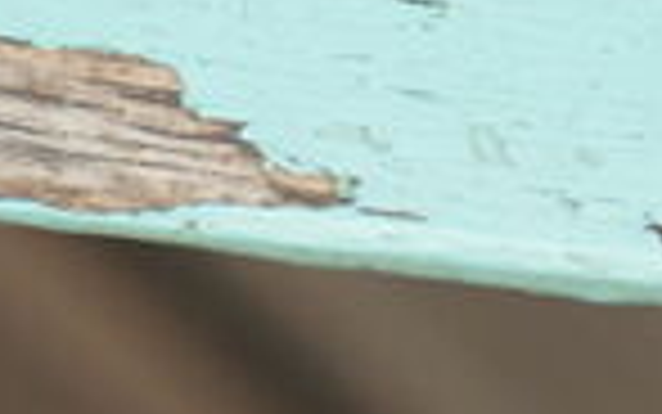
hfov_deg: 5.4
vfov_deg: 3.6
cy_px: 594
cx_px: -1407
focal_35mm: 366
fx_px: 6606
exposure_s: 1/160
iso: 160
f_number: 5.6
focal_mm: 55
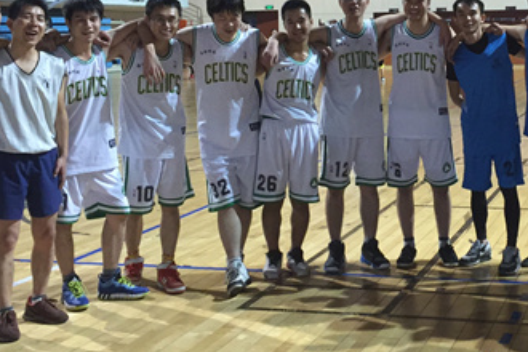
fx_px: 939
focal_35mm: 64
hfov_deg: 30.7
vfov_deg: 21.0
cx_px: 416
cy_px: 65
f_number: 2.2
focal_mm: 4.15
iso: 200
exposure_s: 1/33
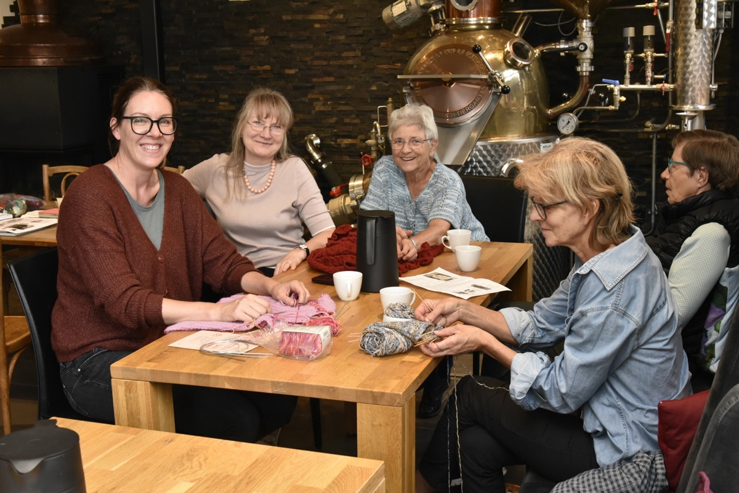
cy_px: 246
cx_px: 370
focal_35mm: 48
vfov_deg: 28.1
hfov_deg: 41.1
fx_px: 985
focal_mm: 48
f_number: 10
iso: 3200
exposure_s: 1/100
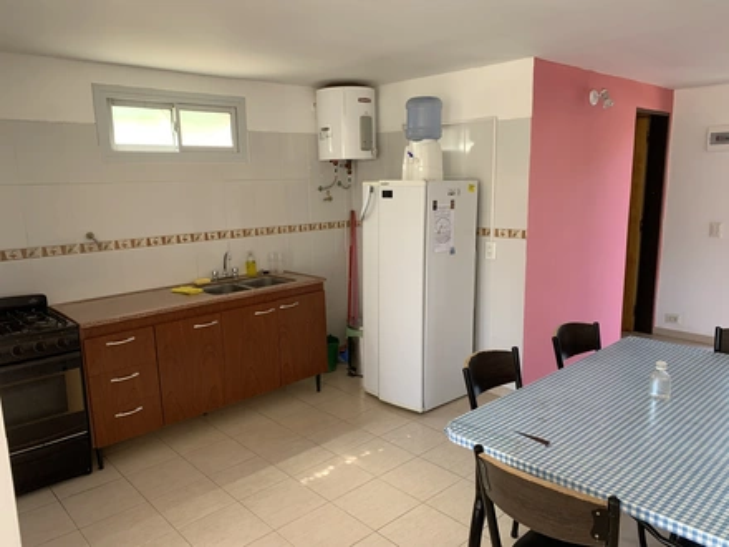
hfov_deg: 67.3
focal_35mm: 26
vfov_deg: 53.1
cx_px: 364
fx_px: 548
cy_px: 274
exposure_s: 1/121
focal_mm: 4.25
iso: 80
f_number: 1.8
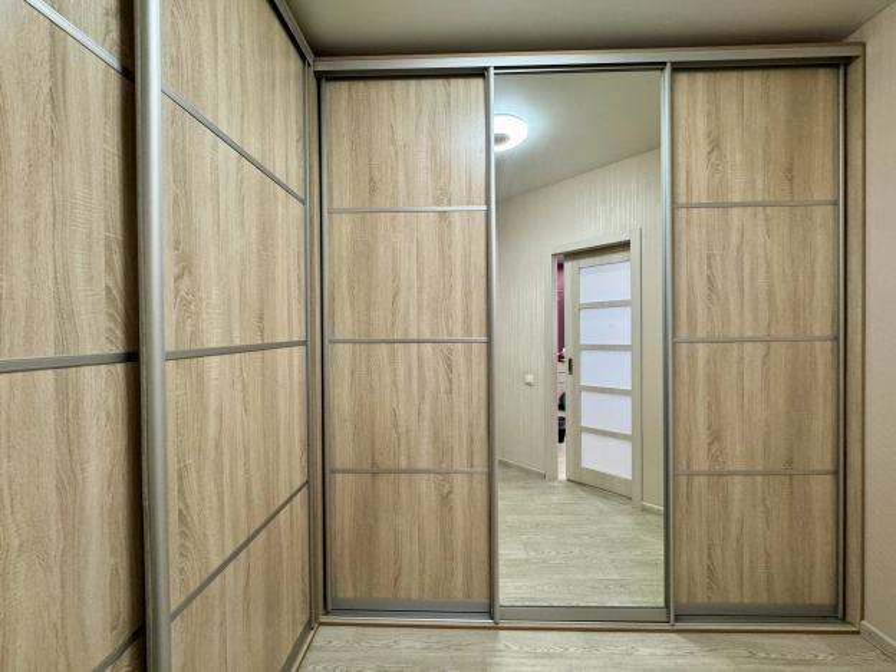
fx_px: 362
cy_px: 336
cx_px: 448
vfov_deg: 85.7
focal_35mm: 14
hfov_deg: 102.1
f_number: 2.2
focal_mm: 2.22
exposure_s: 1/100
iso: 200
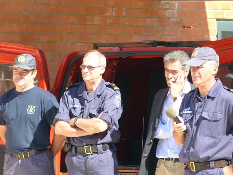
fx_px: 2235
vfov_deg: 4.5
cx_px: 116
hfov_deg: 6.0
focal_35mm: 332
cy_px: 88
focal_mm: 59.7
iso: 100
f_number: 4.1
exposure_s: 1/200
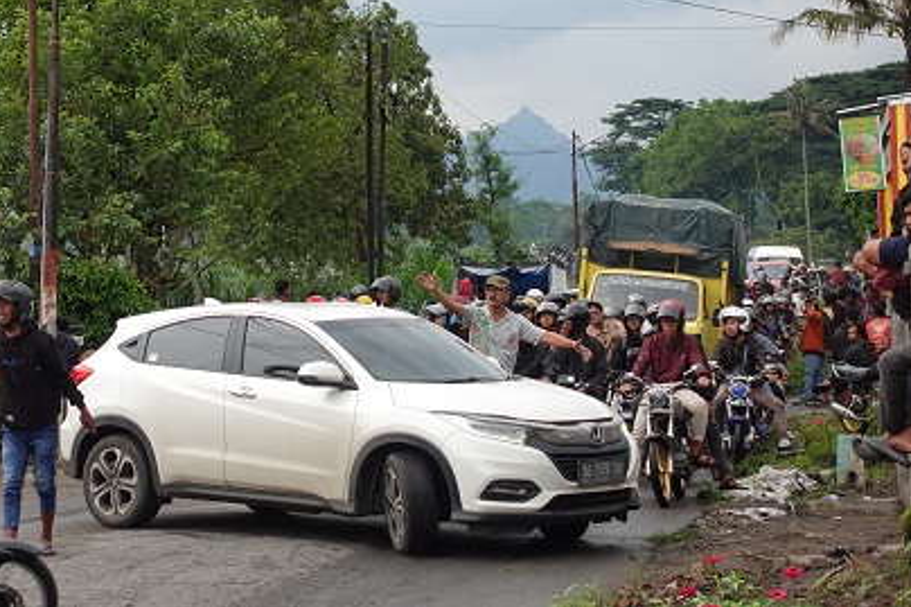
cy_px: 129
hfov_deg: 18.4
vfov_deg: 12.3
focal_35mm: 111
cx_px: 282
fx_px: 2808
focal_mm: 25.7
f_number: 4
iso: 125
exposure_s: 1/200
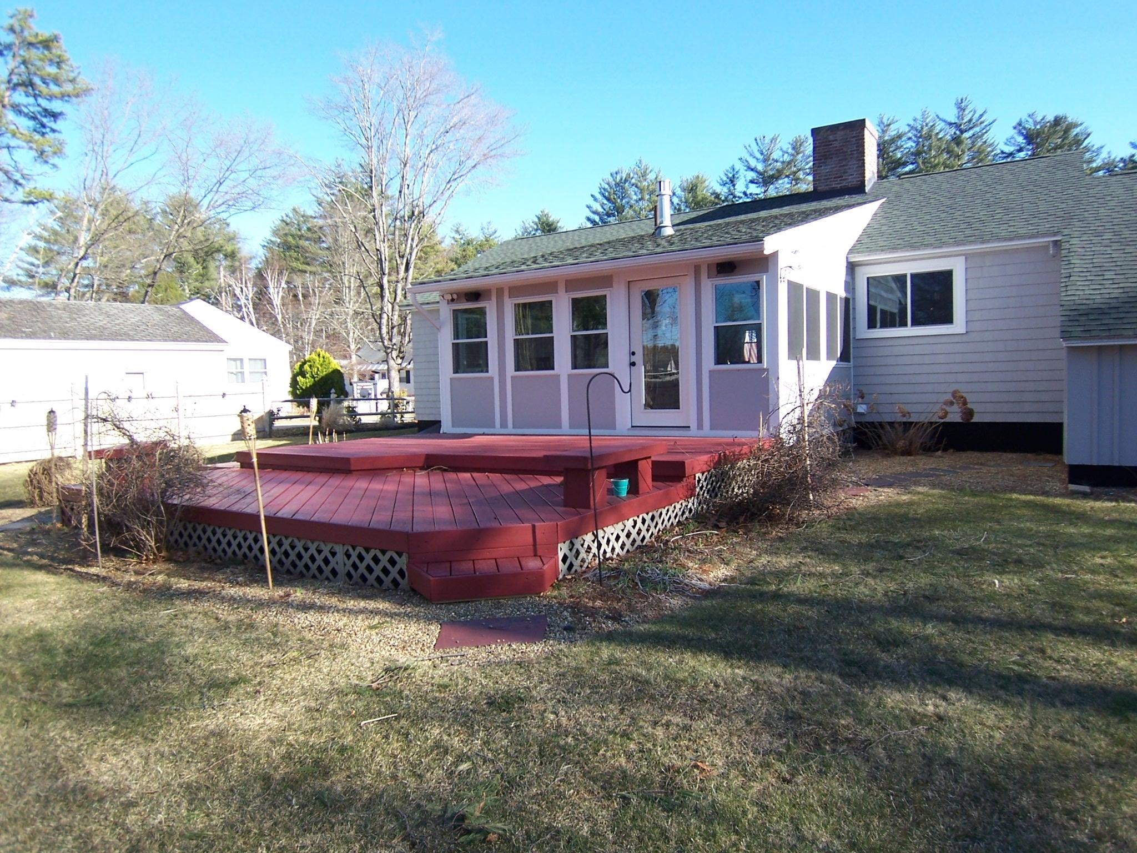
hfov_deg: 73.9
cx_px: 568
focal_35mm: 23
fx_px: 755
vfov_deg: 58.9
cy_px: 426
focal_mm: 3.8
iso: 64
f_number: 2.8
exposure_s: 1/320
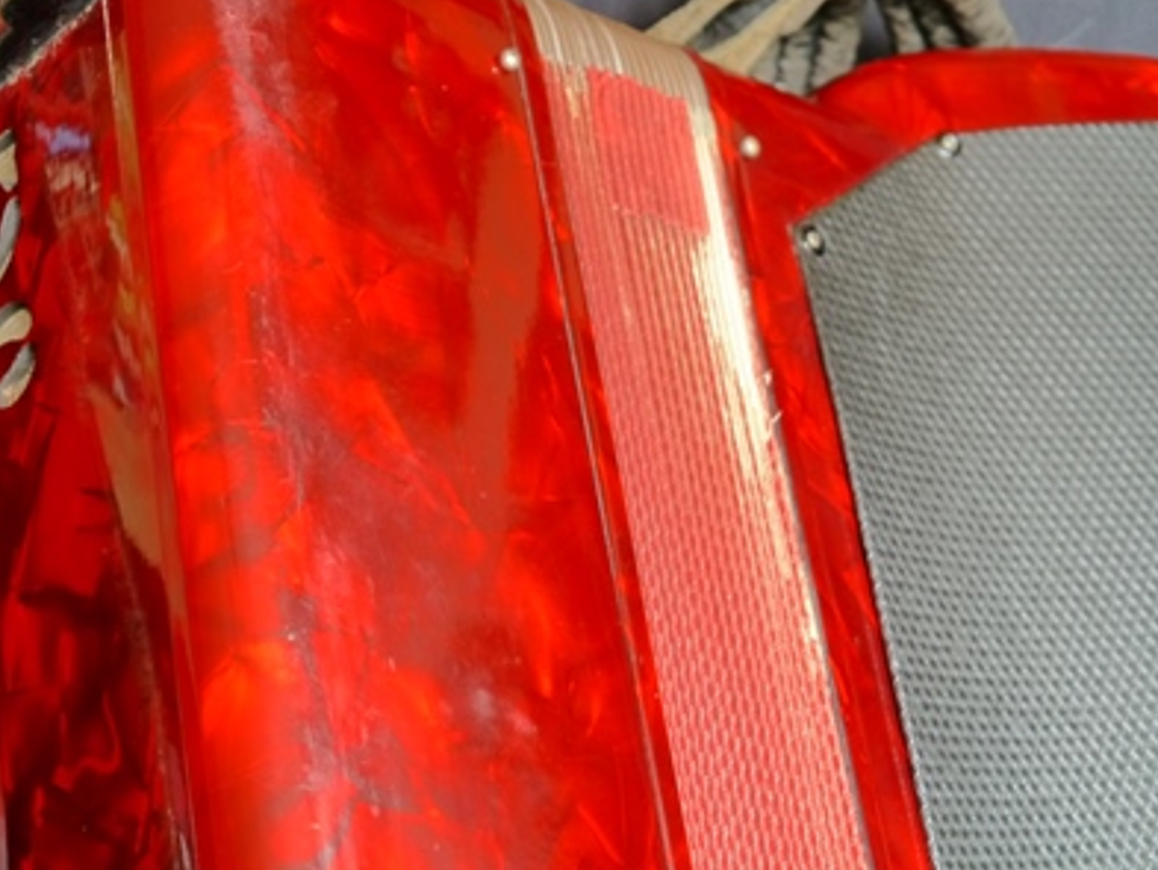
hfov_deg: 28.9
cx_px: 666
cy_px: 391
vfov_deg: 21.9
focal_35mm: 67
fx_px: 2242
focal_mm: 29
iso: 640
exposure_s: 1/4
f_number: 4.9
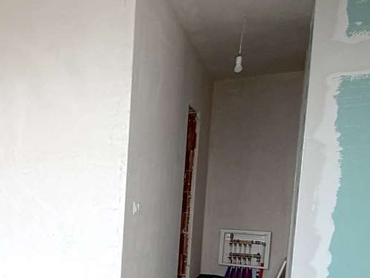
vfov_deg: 33.9
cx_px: -74
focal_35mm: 41
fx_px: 438
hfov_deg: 35.8
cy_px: 229
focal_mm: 2.22
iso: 80
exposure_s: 1/121
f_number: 2.2
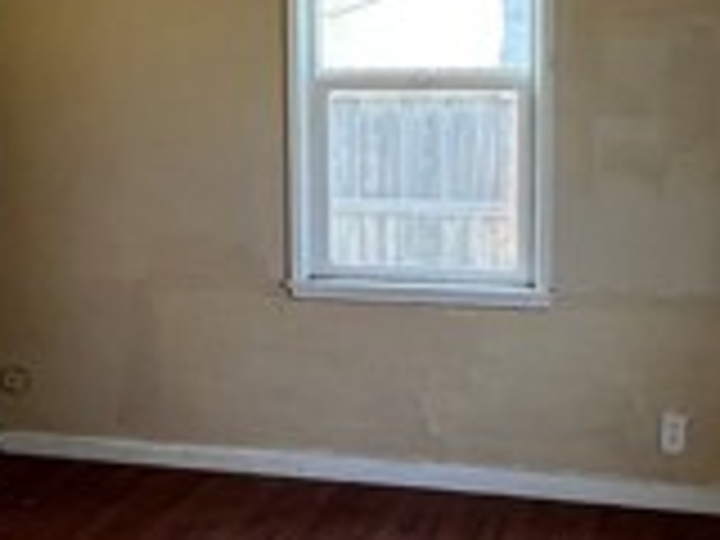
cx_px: 369
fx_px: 1082
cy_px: 207
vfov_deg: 27.9
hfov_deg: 36.8
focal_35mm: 52
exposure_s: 1/99
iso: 160
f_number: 1.8
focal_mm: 1.57
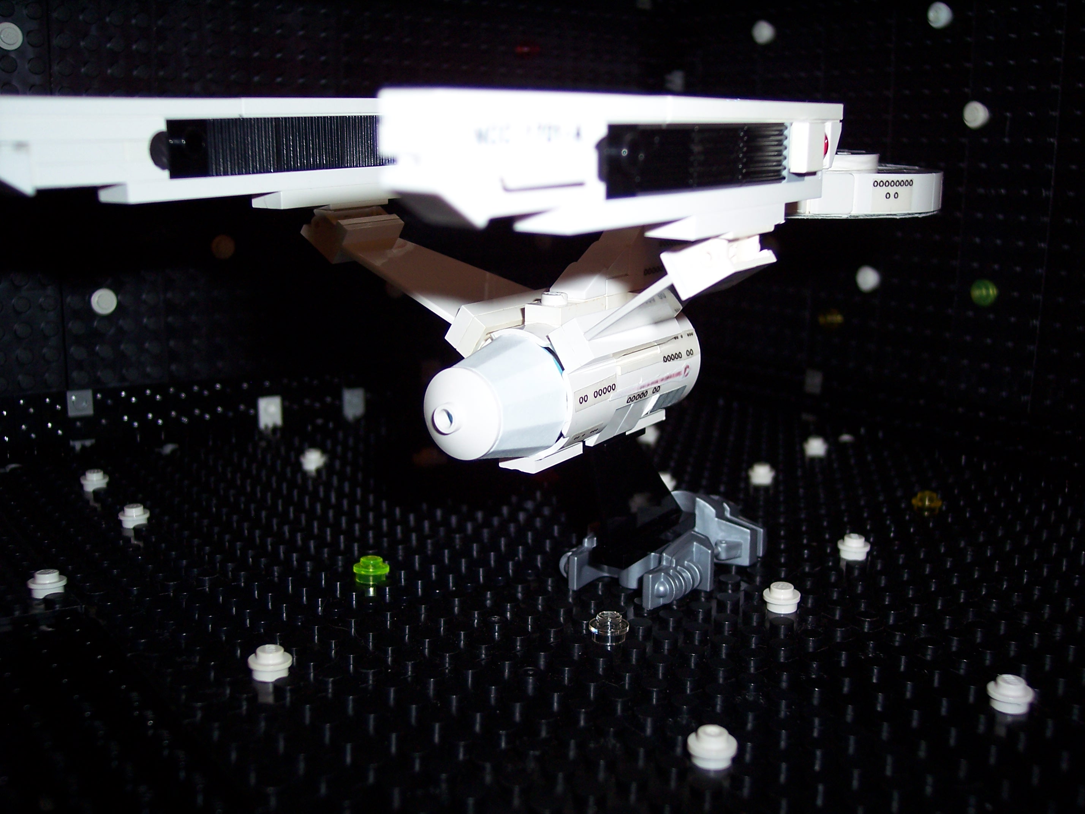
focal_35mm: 39
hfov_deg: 47.9
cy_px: 407
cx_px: 542
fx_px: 1222
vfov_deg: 36.8
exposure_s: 1/60
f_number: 2.8
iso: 100
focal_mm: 8
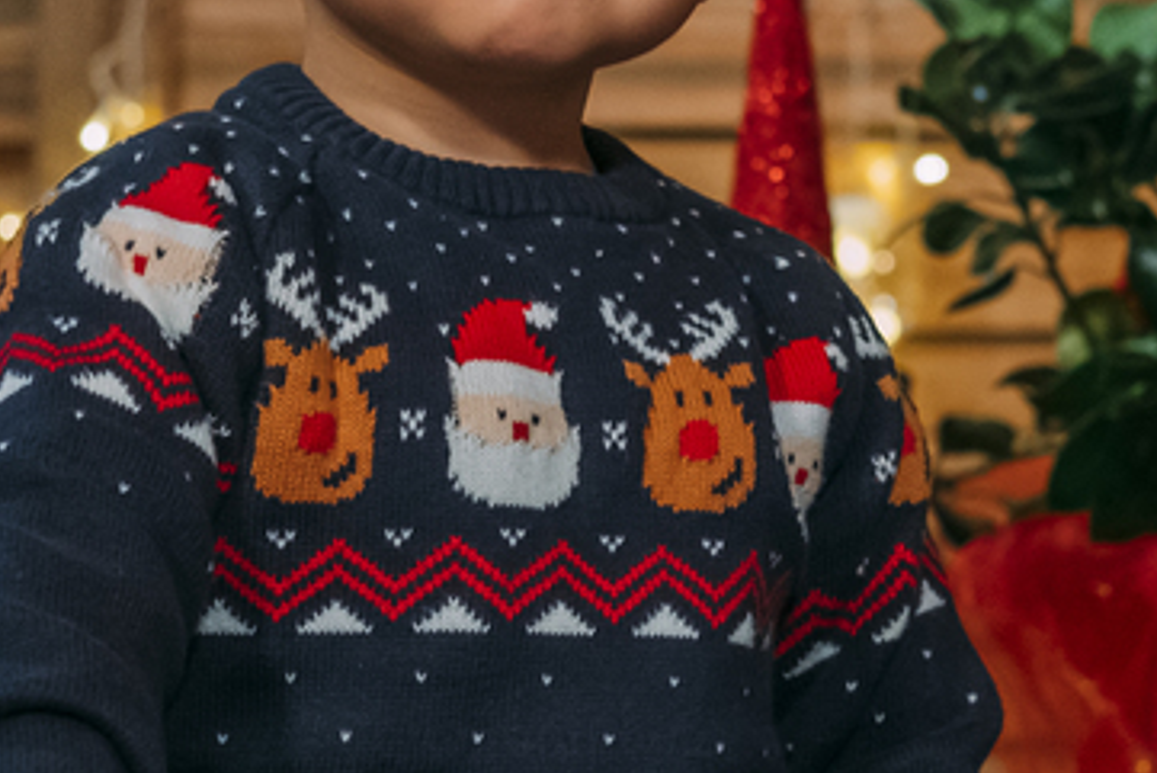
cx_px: 660
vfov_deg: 7.8
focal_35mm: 176
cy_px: 391
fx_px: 5658
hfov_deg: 11.7
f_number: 3.6
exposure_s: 1/125
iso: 1600
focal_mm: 35
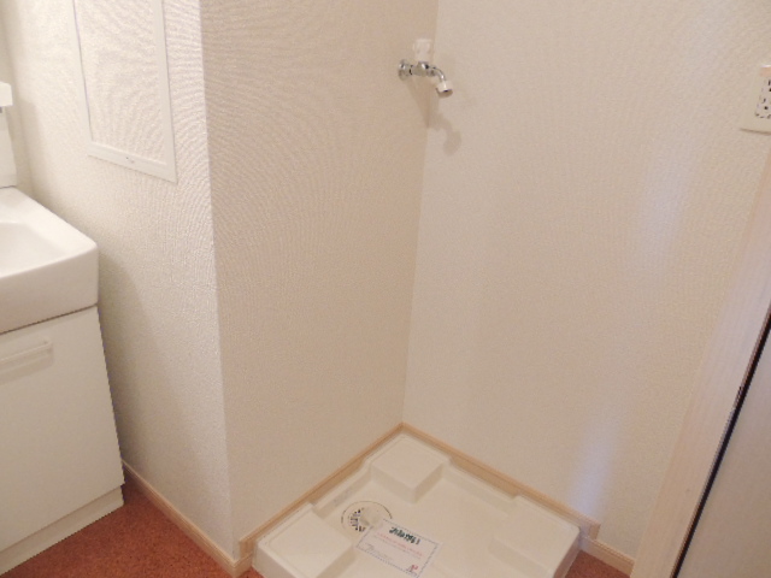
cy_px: 289
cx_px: 386
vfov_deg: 56.8
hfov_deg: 71.6
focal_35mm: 24
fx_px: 535
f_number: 3
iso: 800
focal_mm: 4.3
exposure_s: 1/80
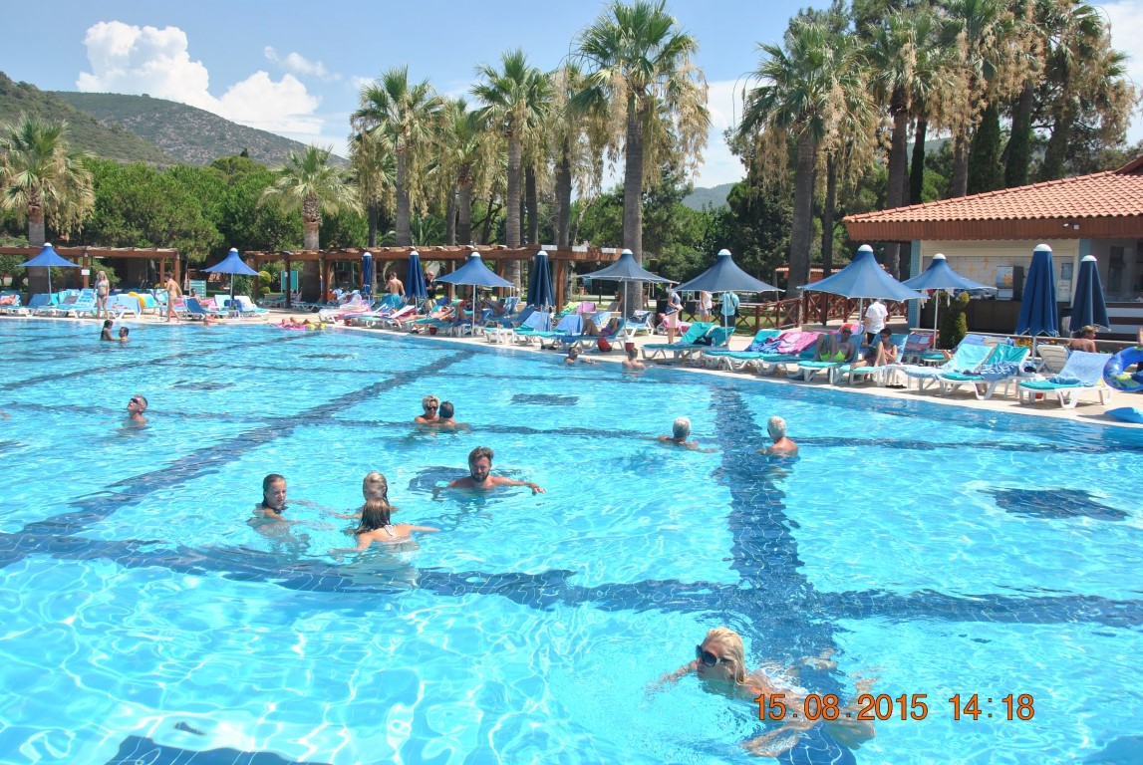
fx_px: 954
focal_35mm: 30
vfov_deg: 43.7
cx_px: 572
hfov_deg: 61.9
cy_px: 382
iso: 100
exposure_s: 1/250
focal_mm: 20
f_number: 8
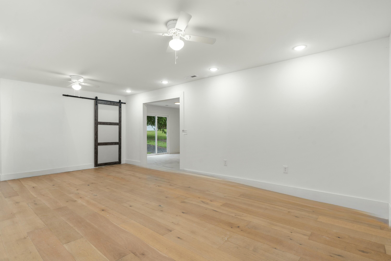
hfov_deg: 90.0
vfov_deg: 67.4
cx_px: 196
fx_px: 195
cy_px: 130
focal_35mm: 18
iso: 100
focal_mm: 18
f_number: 7.1
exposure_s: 1/4
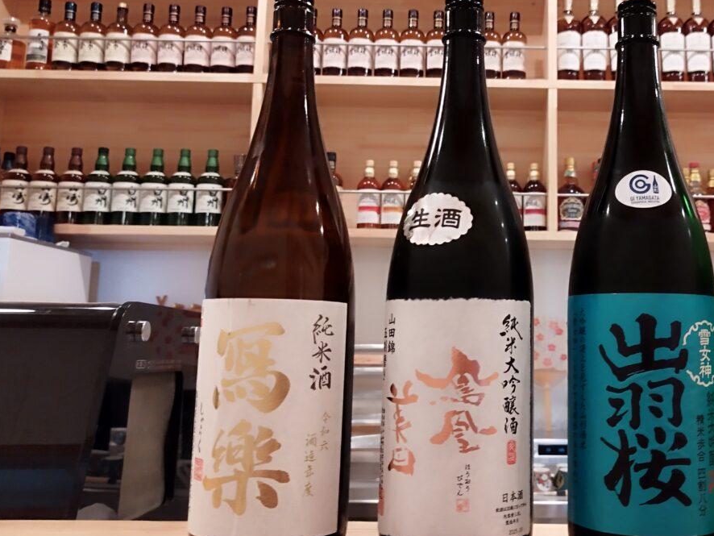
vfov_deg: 36.7
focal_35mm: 39
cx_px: 484
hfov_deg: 47.0
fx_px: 805
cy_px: 225
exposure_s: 1/33.3
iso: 233
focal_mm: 4.7
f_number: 1.79
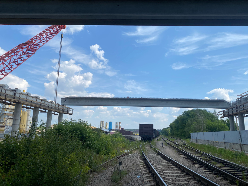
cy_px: 93
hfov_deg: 67.3
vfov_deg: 53.1
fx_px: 186
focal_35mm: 26
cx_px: 124
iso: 32
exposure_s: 1/3401
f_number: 1.8
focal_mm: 4.25
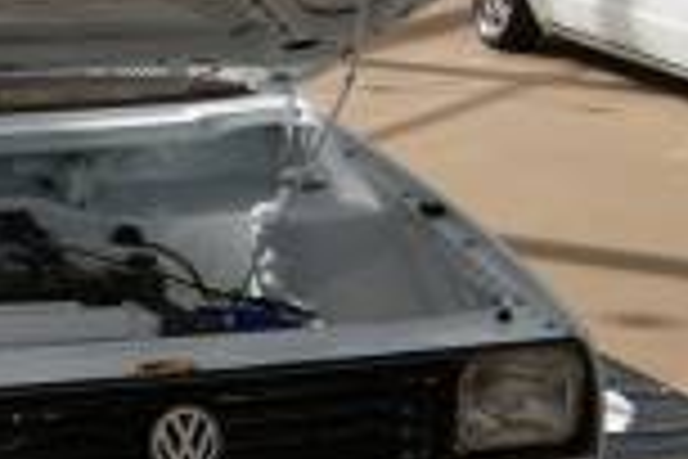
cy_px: 302
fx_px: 2255
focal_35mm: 118
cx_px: -193
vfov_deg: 11.6
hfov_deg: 16.4
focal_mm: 24
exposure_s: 1/160
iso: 100
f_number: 10
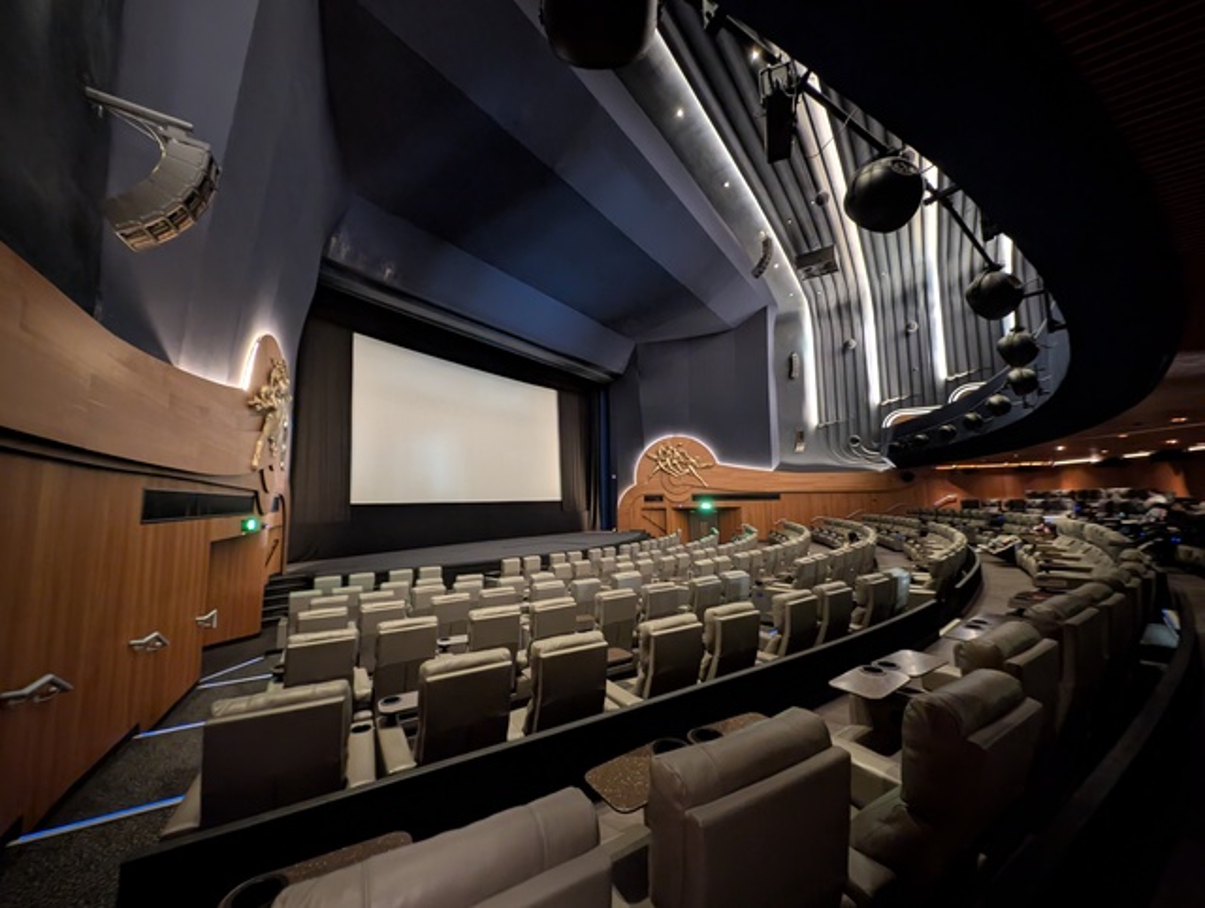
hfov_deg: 110.5
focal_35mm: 12
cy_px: 454
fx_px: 418
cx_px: 602
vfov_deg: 94.6
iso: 633
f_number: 1.95
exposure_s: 1/3.87
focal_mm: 2.23
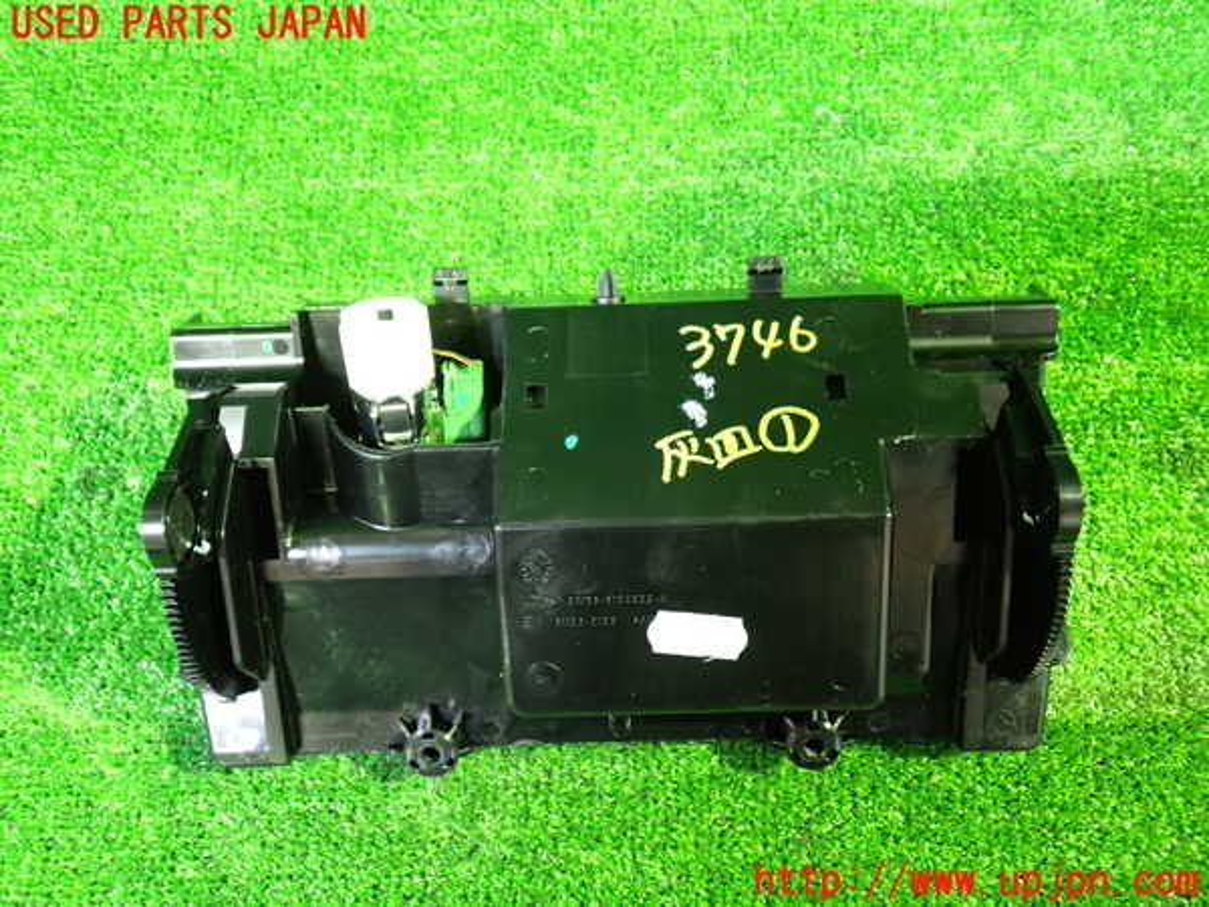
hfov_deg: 60.0
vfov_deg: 46.8
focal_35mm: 30
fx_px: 1048
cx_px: 604
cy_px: 454
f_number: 2.3
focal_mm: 5.4
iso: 800
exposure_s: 1/10
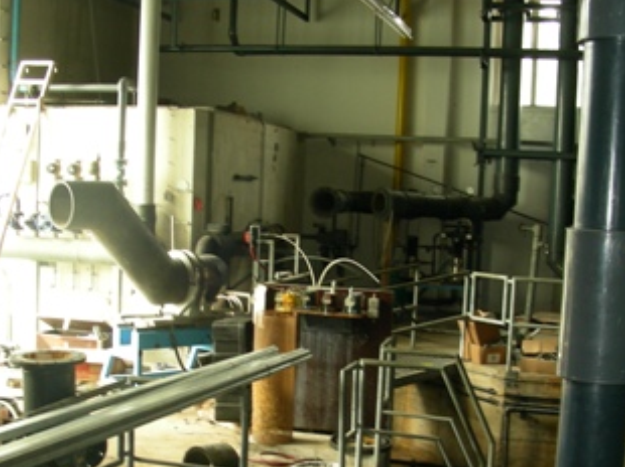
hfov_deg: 35.0
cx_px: 327
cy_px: 302
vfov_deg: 26.4
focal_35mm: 55
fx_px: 992
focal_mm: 6.3
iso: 81
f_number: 3.5
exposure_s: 1/19.8
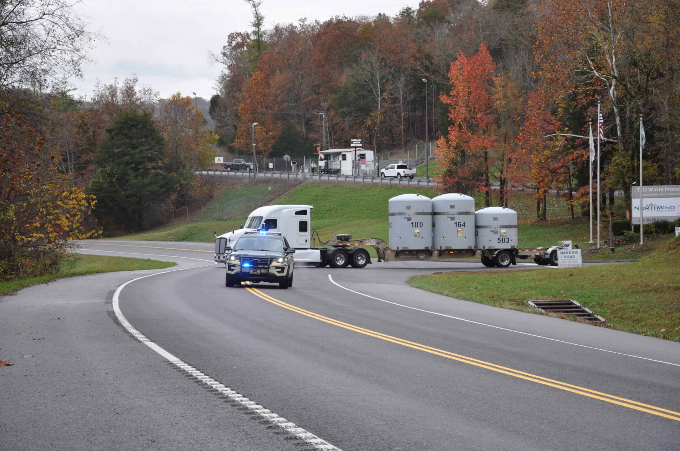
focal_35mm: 87
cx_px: 340
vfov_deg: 15.7
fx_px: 1641
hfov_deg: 23.4
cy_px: 226
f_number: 6.3
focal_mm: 58
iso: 200
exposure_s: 1/160
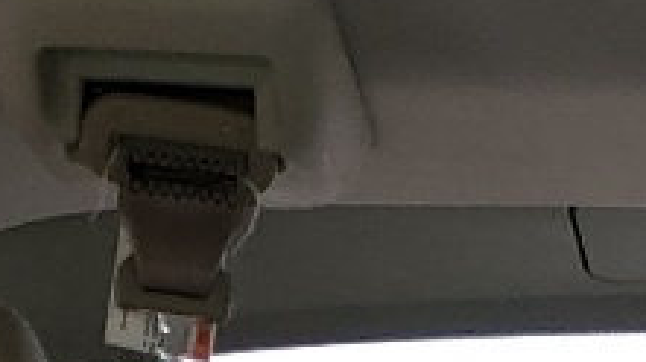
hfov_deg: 10.4
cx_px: 664
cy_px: 1591
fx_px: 3509
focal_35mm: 205
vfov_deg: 5.1
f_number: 1.5
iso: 50
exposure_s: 1/149
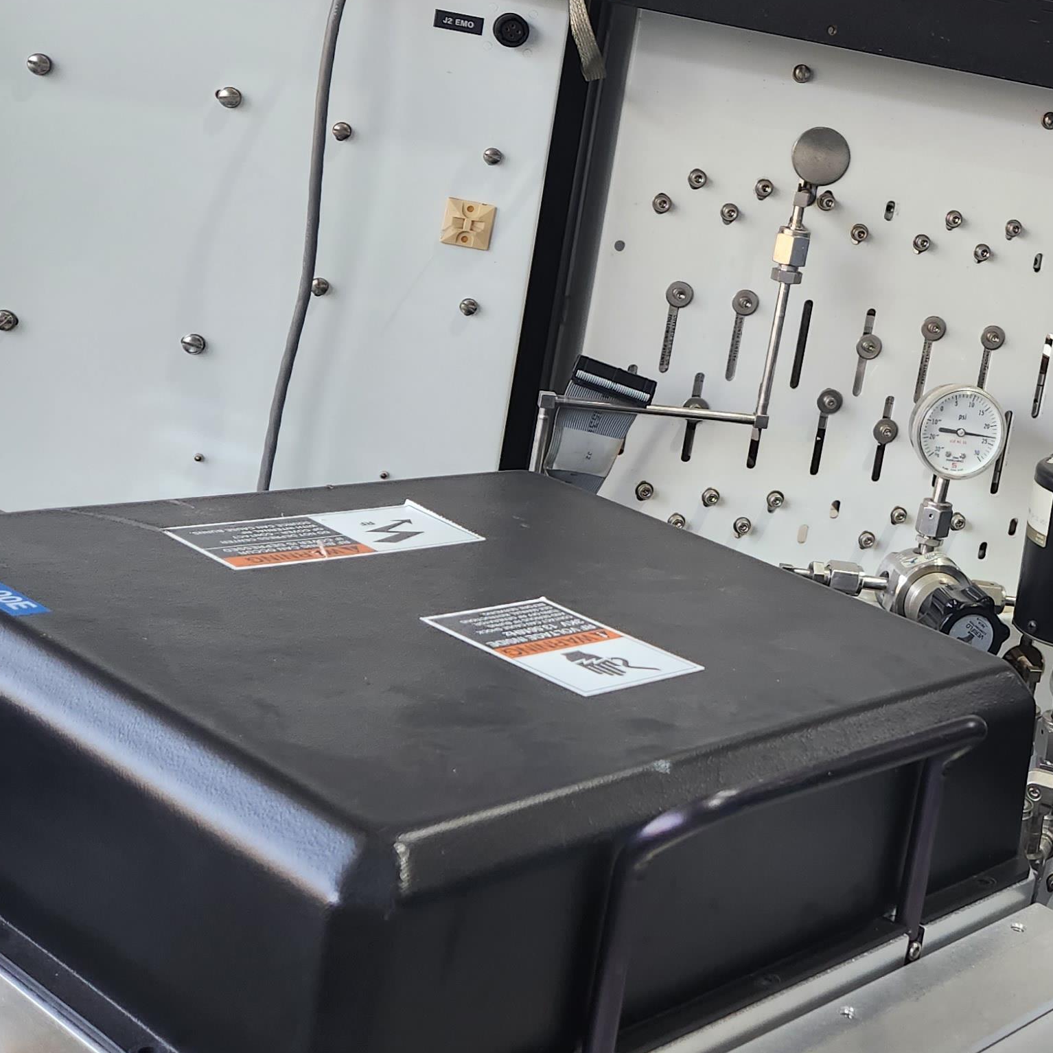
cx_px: 1024
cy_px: 321
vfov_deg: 31.8
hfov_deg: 30.2
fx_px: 1824
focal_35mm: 53
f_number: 1.8
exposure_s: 1/180
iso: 125
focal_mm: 5.4
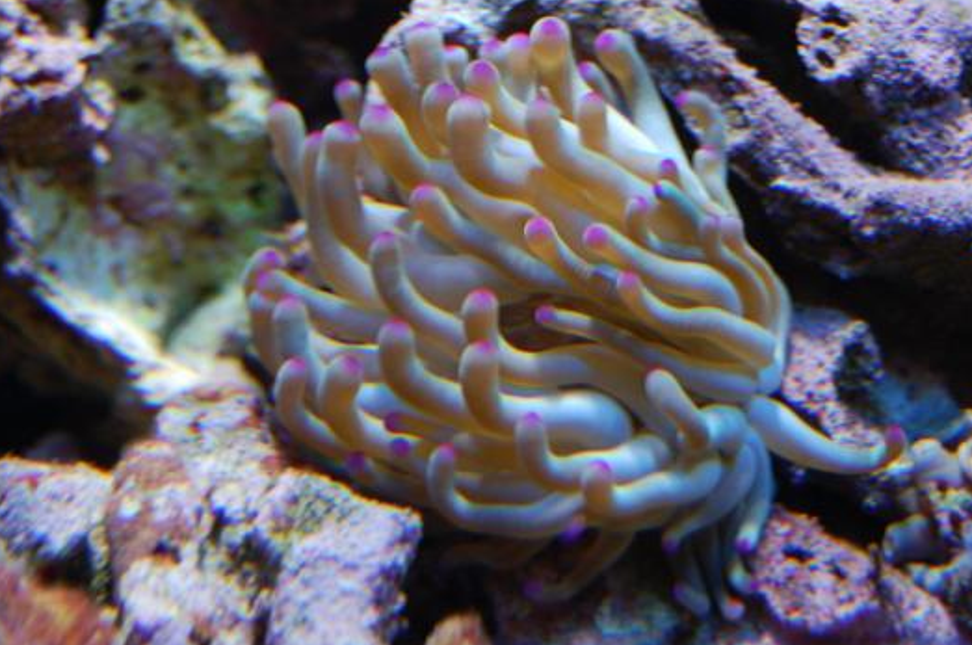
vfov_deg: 14.4
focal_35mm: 95
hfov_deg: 21.6
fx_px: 2550
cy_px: 307
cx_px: 535
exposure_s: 1/40
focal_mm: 55
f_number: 5.6
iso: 200
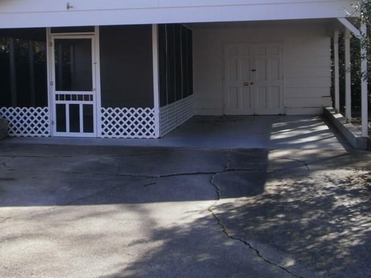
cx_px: 156
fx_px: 664
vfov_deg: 23.5
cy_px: 84
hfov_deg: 31.1
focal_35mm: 62
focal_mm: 6.51
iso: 100
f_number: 3.1
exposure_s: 1/320
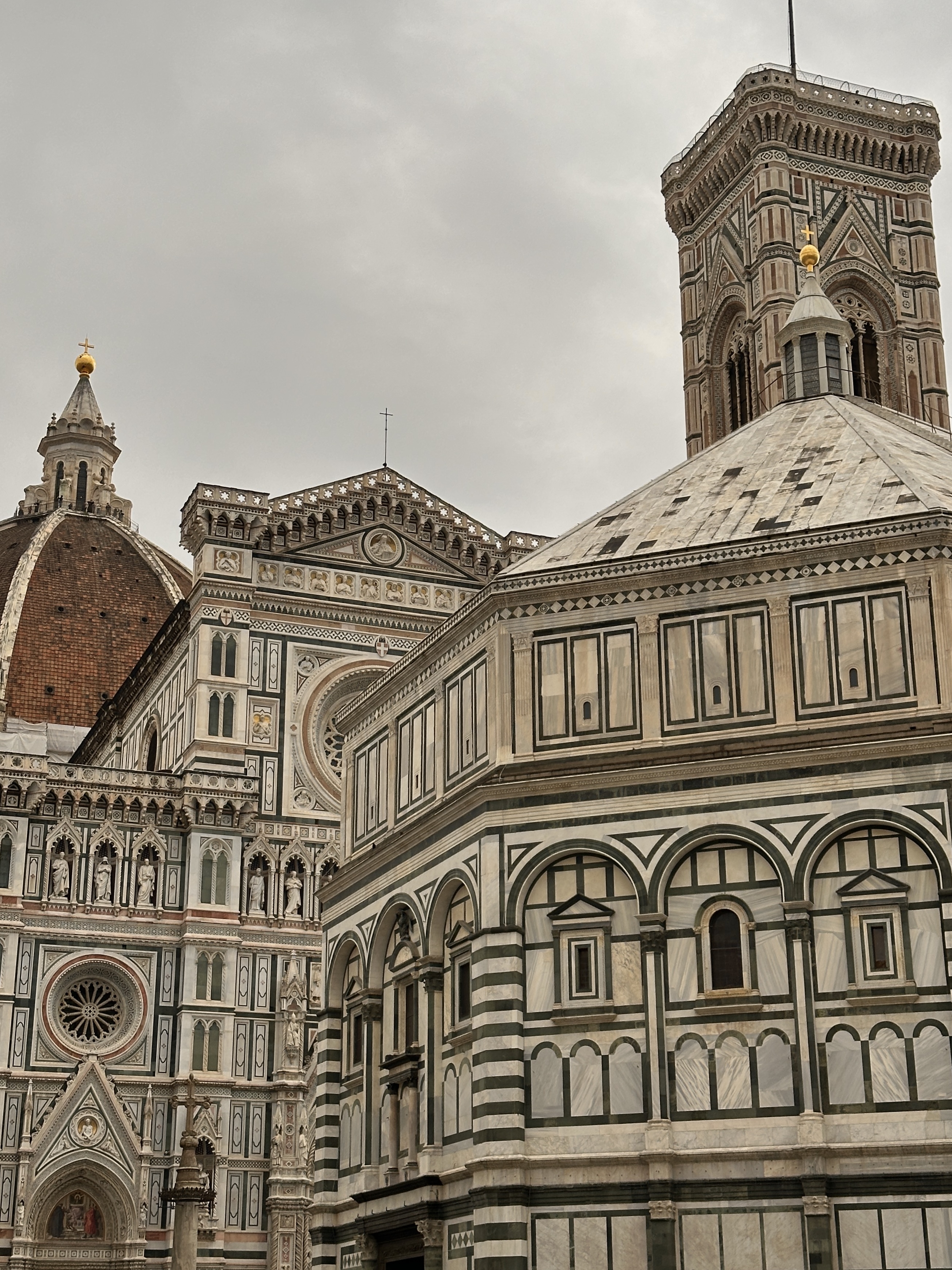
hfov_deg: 28.0
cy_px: 618
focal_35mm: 52
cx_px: 492
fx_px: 1907
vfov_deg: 36.8
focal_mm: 6.86
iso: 64
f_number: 1.78
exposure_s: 1/773
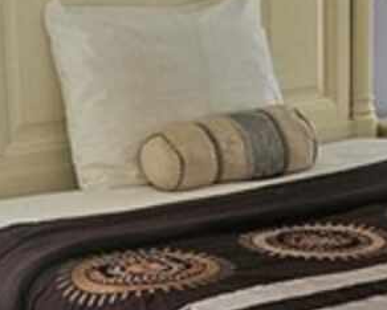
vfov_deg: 11.7
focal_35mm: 131
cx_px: 358
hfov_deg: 14.5
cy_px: 254
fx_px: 1501
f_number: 1.8
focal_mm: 5.4
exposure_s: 1/120
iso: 320
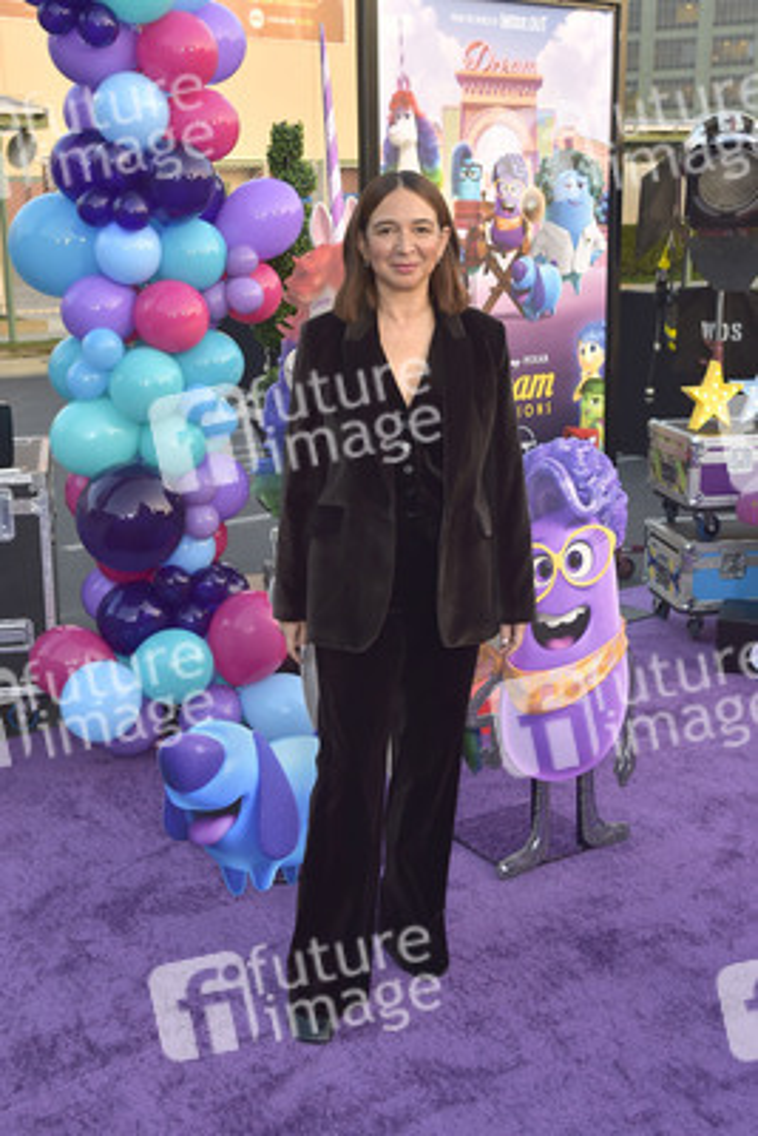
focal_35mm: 40
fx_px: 1262
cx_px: 379
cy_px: 568
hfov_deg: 33.4
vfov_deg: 48.4
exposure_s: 1/250
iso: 640
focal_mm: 40
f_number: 6.3
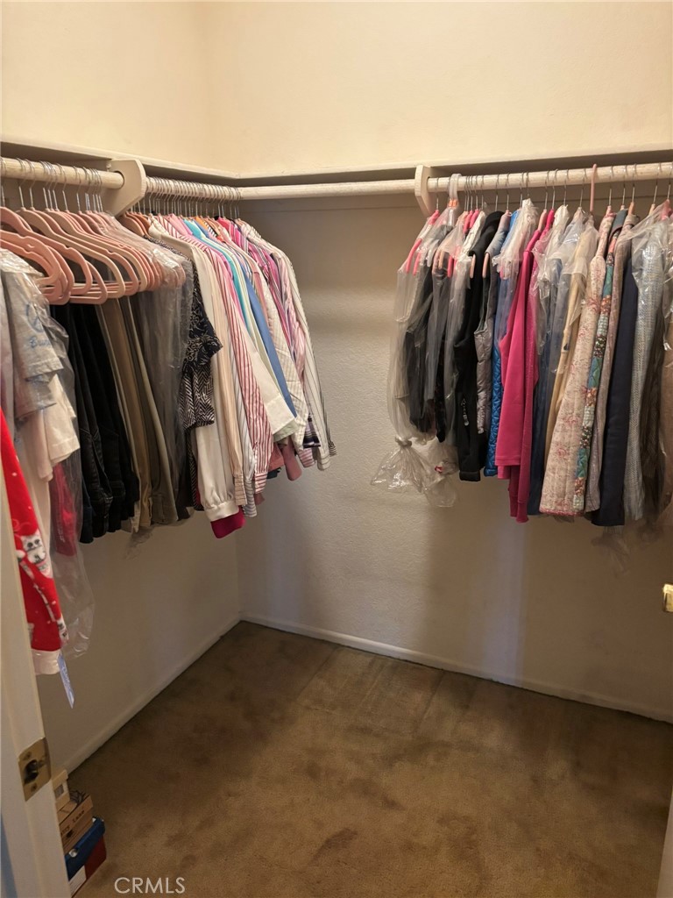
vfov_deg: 67.3
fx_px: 674
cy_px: 449
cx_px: 336
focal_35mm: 26
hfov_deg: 53.1
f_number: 1.6
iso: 400
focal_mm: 5.96
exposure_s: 1/60
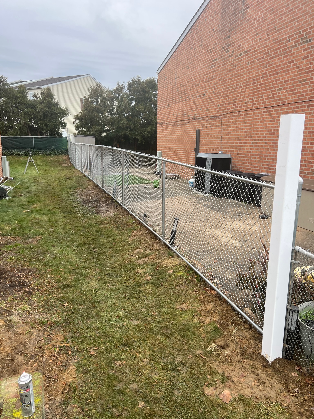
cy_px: 210
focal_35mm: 26
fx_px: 314
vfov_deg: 67.3
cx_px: 157
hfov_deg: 53.1
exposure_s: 1/304
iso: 50
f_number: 1.5
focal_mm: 5.7
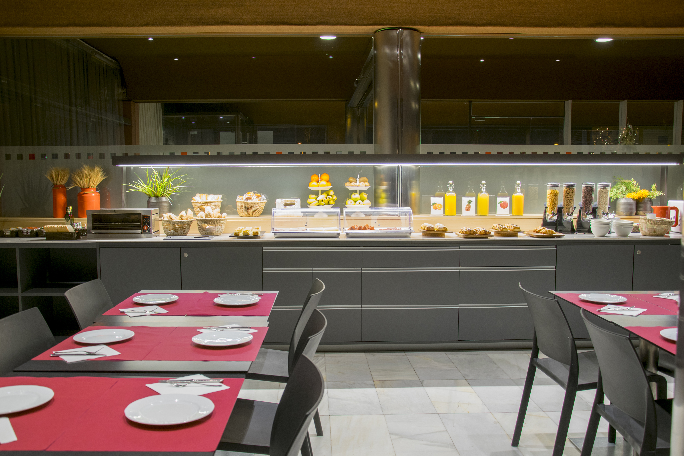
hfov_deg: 57.9
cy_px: 228
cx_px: 336
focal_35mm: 33
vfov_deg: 40.5
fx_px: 618
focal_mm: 21
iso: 100
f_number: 5.6
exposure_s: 1/5
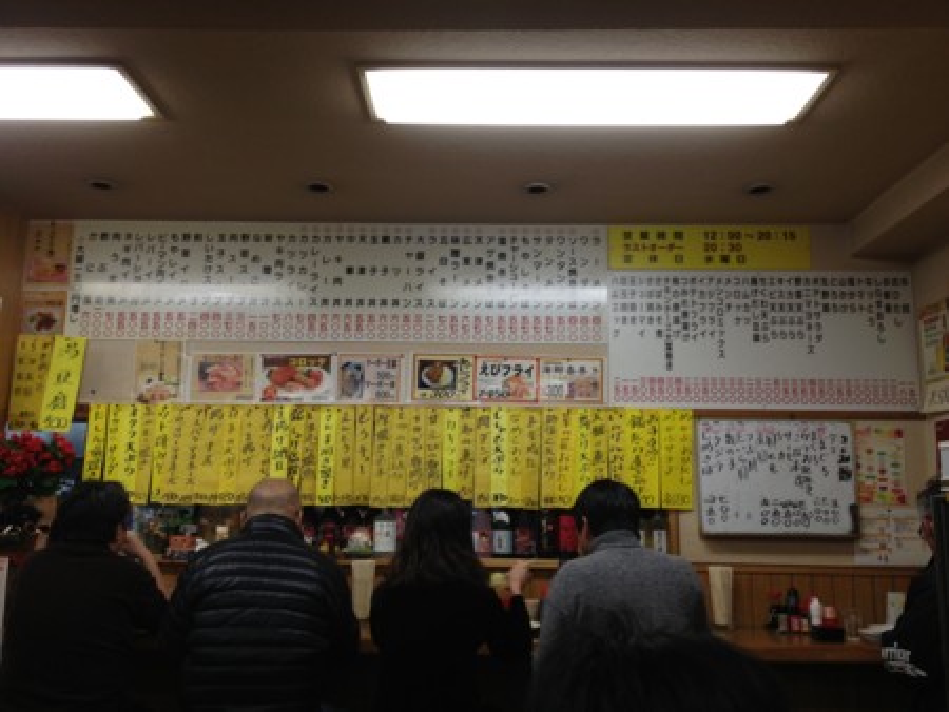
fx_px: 960
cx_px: 474
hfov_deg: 52.6
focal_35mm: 35
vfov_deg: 40.7
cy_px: 356
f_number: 2.4
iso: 50
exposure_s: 1/20
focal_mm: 4.28
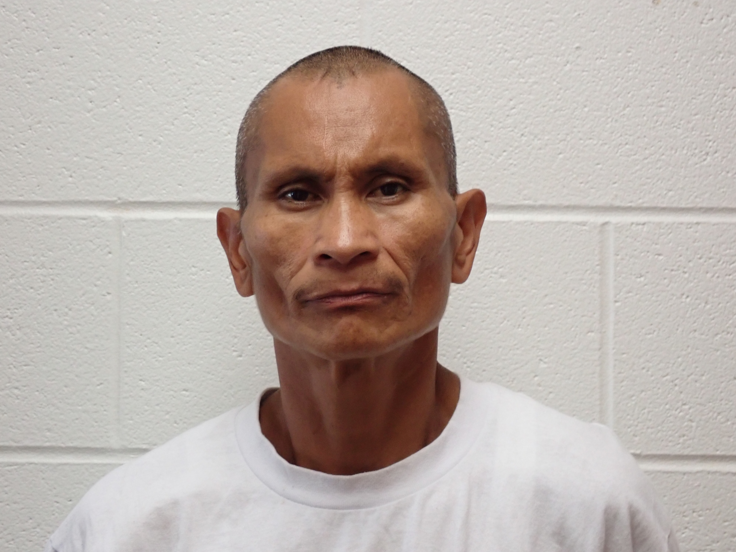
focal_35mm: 82
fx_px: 1743
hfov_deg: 23.8
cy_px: 276
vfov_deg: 18.0
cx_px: 368
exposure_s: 1/60
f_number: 4.3
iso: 800
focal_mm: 14.62
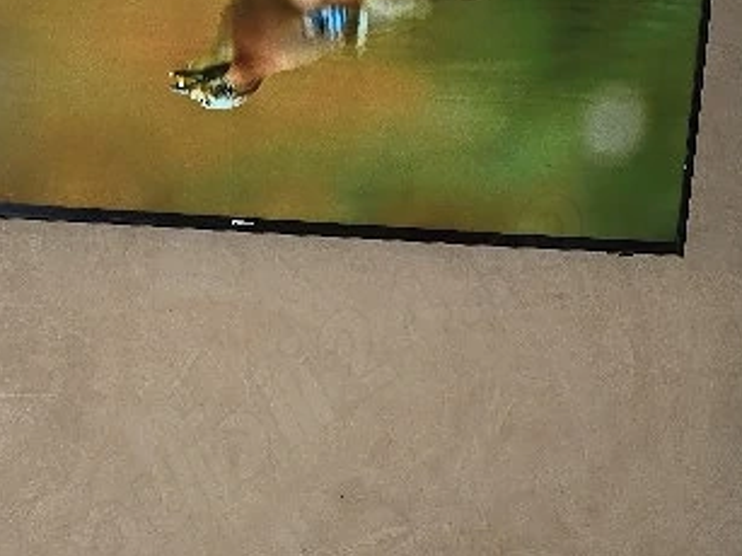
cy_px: 404
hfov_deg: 25.9
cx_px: 483
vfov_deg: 19.5
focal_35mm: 75
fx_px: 1607
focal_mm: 6.3
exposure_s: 1/12
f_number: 1.7
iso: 125
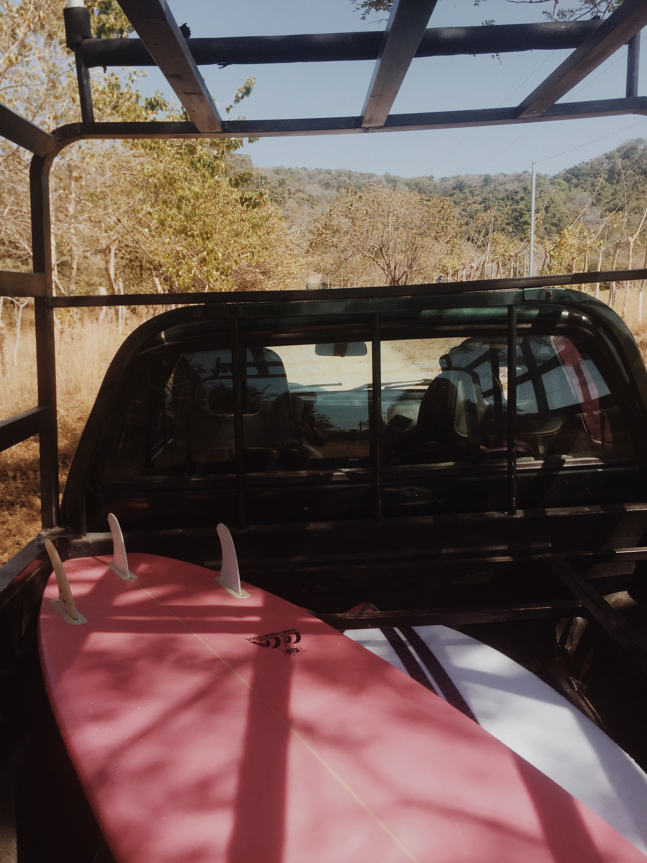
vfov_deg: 61.7
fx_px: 723
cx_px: 324
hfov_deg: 48.2
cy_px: 432
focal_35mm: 29
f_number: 2.2
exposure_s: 1/1163
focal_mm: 4.15
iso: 32
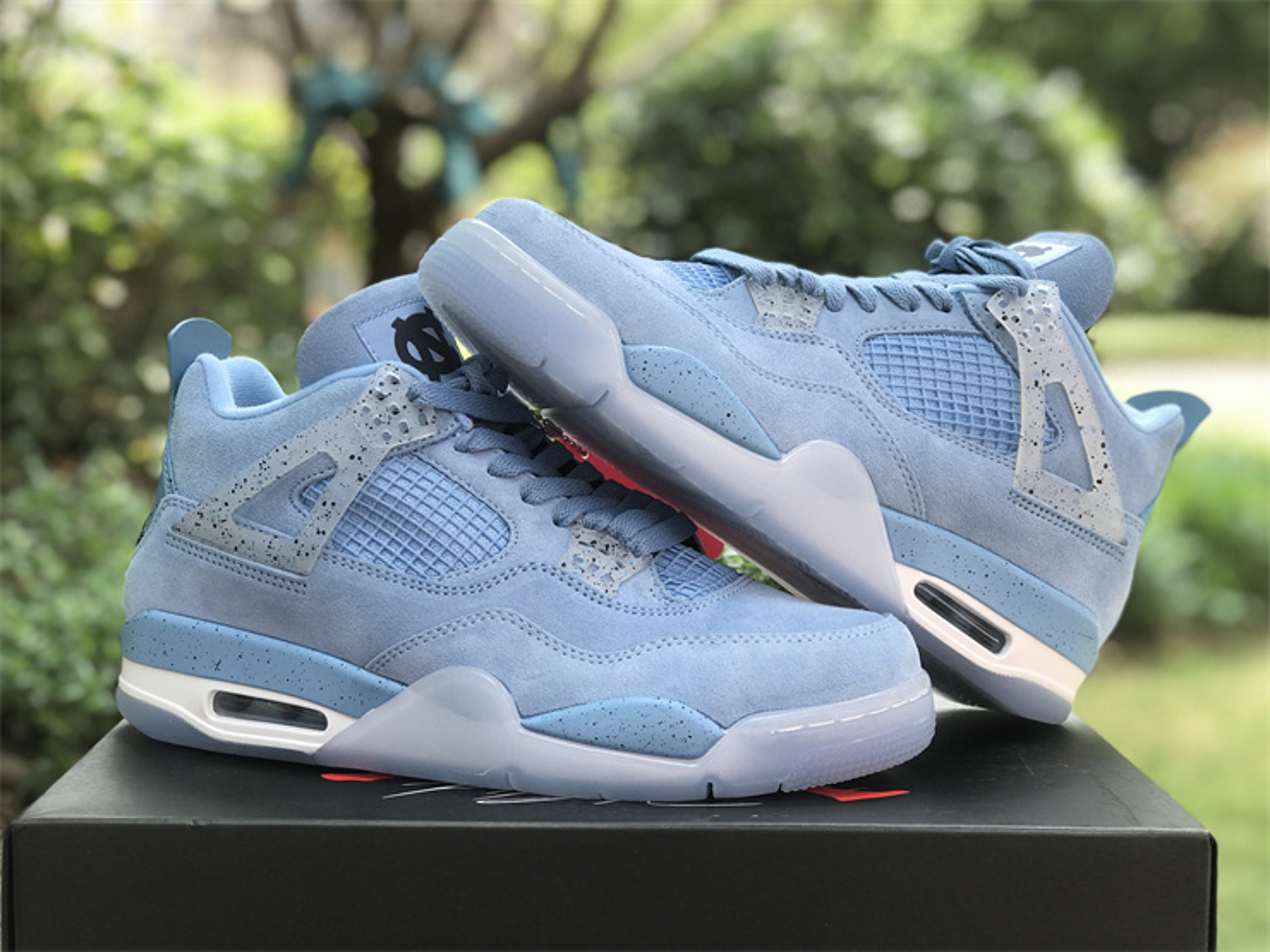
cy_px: 476
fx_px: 2091
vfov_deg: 25.7
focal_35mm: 57
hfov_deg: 33.8
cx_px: 635
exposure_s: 1/100
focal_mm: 6.6
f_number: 2.8
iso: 20
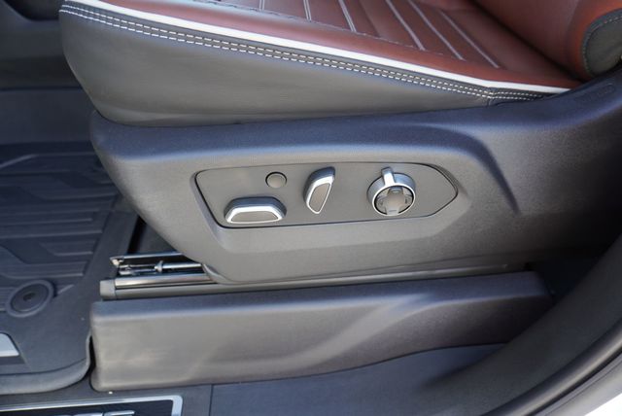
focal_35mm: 24
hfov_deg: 73.7
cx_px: 311
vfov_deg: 53.2
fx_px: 415
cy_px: 208
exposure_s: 1/60
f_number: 4
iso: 200
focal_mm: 16
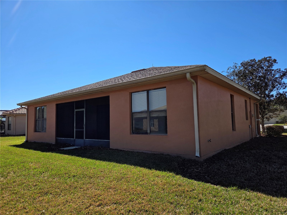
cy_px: 108
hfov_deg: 73.9
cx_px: 144
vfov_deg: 58.9
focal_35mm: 23
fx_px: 191
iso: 80
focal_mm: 5.4
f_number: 1.8
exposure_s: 1/5000
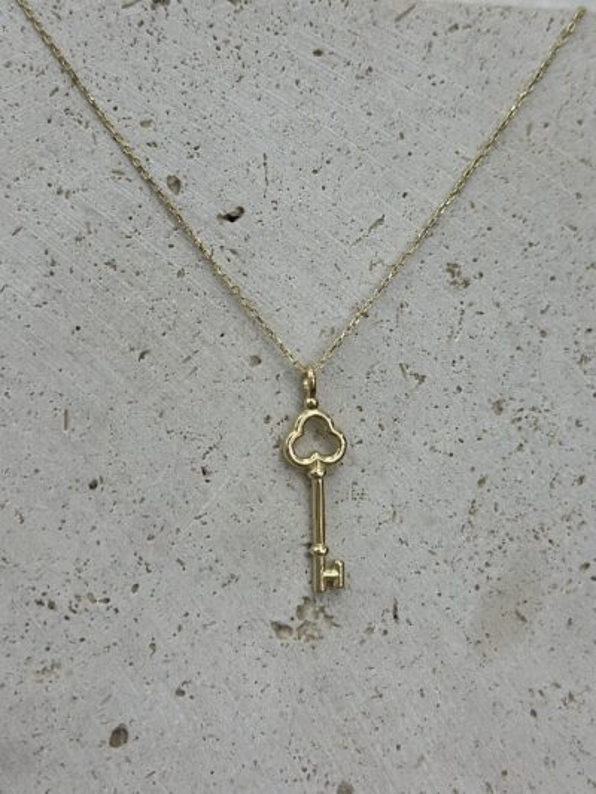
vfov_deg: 39.6
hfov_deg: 30.3
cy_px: 397
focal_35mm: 48
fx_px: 1101
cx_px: 298
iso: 80
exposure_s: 1/480
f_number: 1.78
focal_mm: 6.86
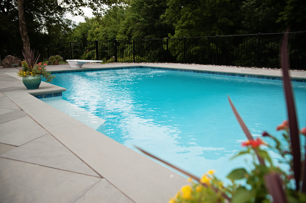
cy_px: 102
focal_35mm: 28
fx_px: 238
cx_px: 153
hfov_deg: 65.5
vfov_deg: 46.3
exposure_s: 1/1000
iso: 100
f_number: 3.3
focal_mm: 28
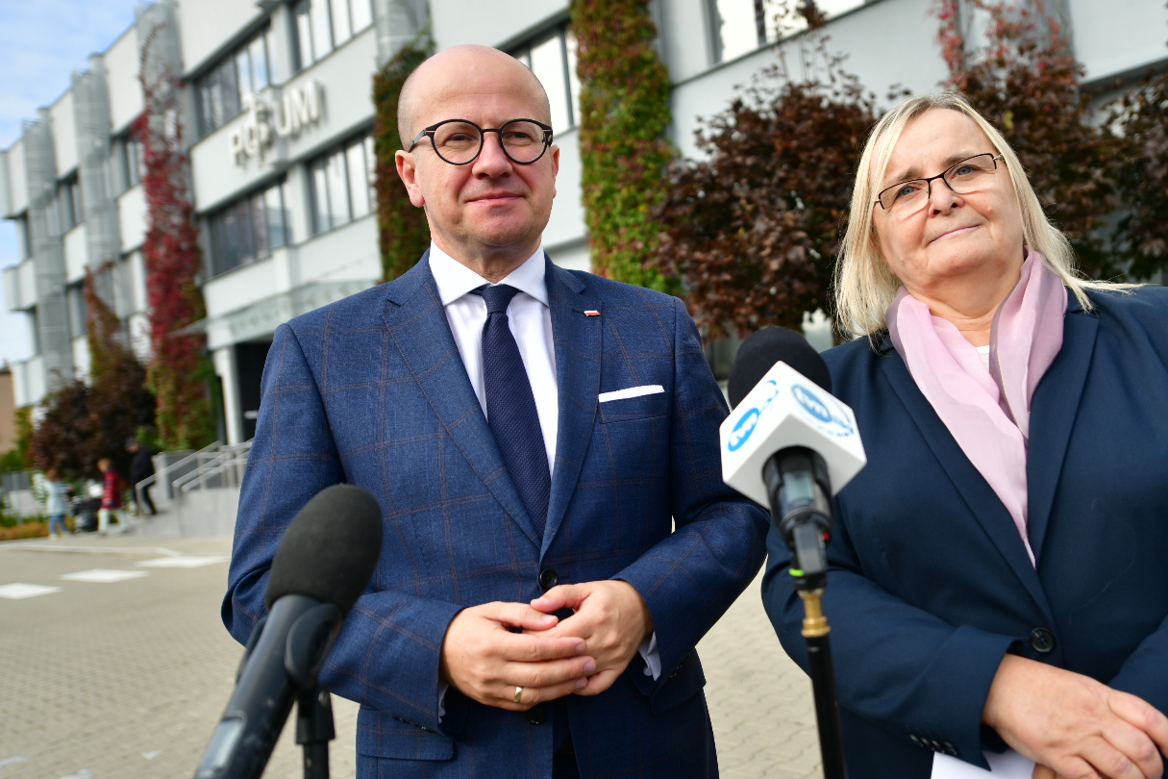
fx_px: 1038
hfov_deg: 57.9
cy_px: 398
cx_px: 738
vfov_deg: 41.1
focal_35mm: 32
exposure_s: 1/1250
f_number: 2.8
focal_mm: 24
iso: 100
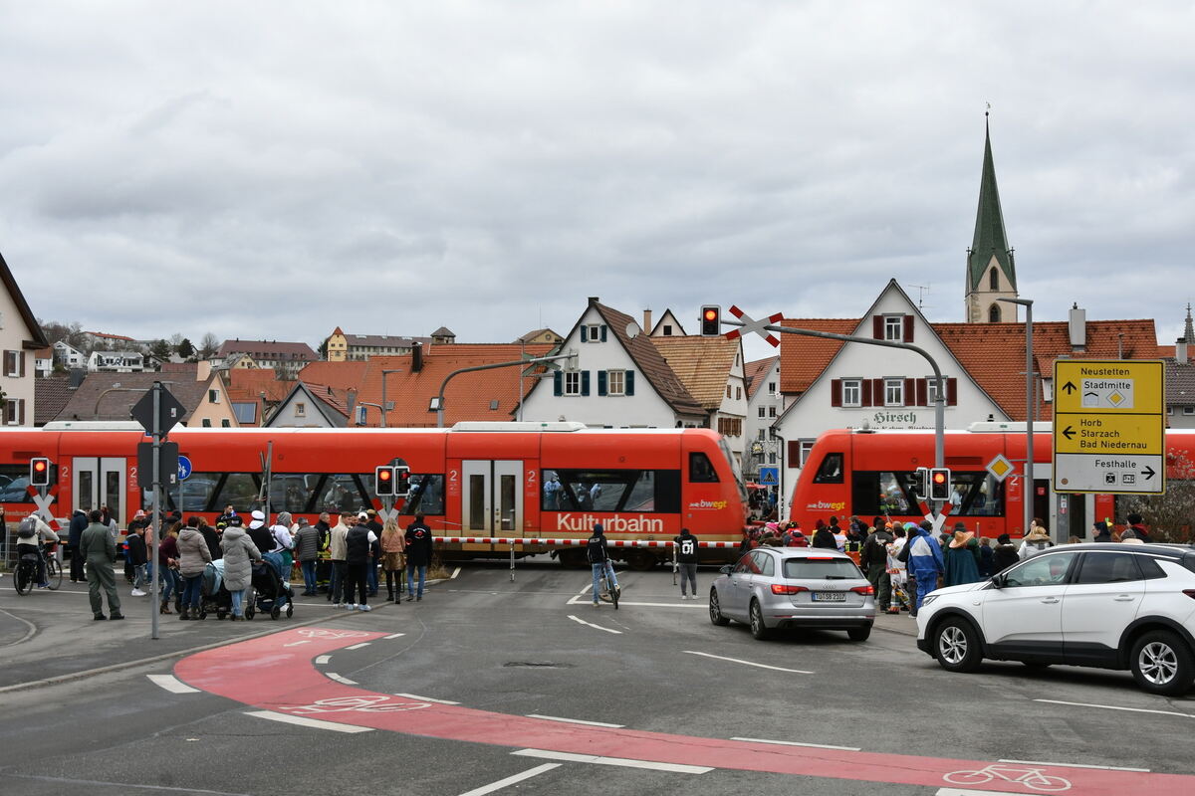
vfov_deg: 34.2
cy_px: 398
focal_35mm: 39
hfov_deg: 49.6
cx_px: 598
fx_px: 1294
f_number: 9
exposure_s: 1/320
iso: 320
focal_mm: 26
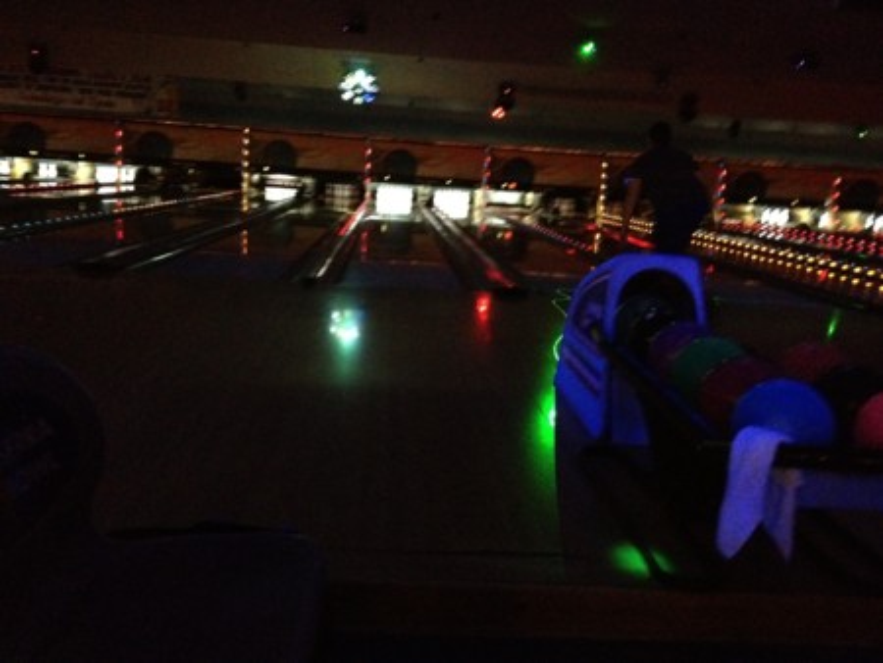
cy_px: 332
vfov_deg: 40.7
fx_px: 893
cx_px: 442
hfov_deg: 52.6
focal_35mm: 35
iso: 800
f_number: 2.4
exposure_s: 1/15
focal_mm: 4.28
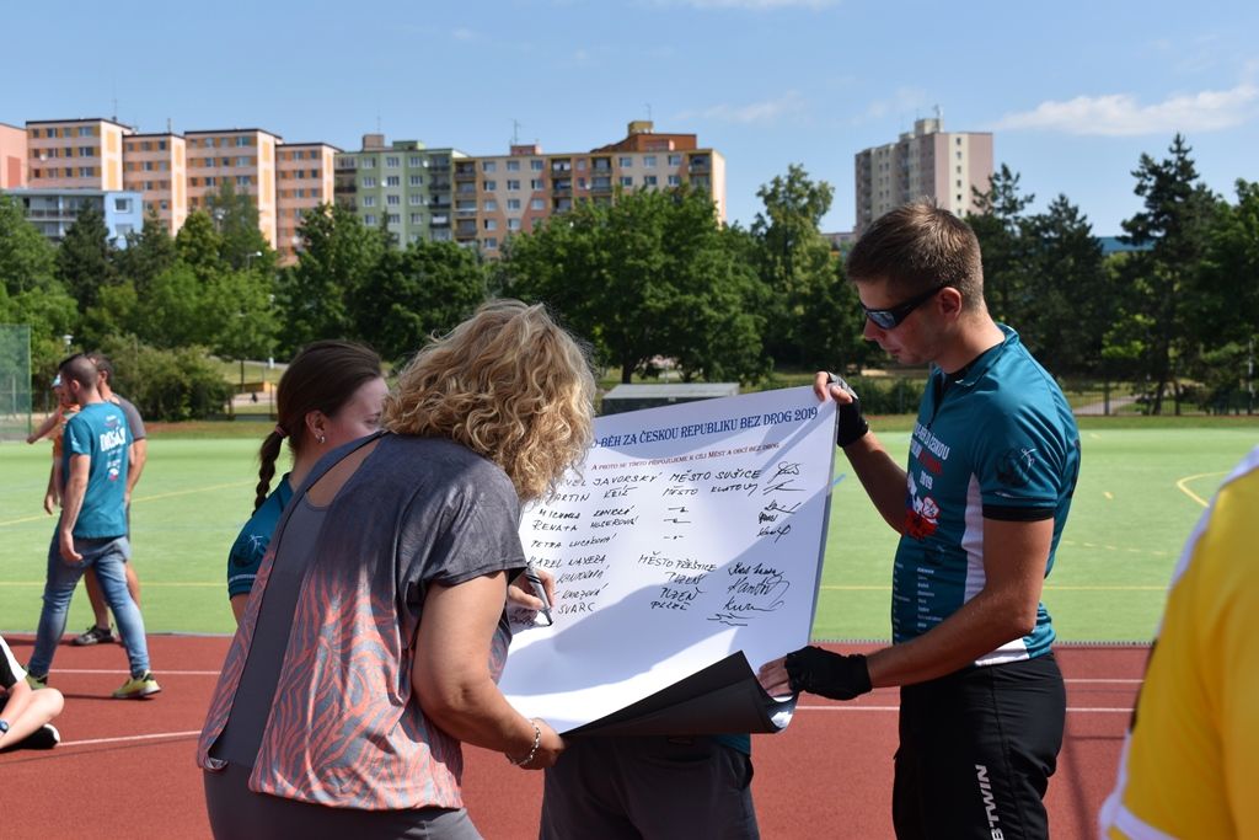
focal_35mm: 57
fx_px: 1994
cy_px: 420
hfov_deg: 35.0
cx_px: 630
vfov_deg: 23.8
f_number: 8
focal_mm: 38
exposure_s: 1/250
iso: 100
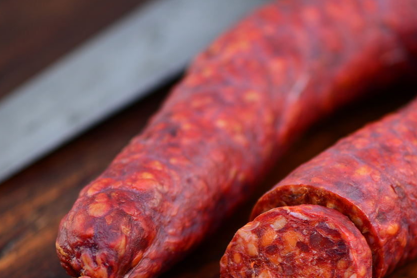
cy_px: 236
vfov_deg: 6.4
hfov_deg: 9.6
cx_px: 296
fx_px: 2468
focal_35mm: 213
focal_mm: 105
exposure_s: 1/125
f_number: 3
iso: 100
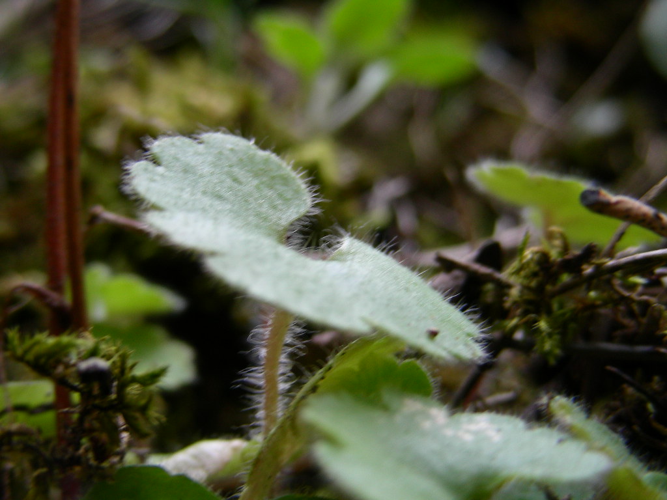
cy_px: 250
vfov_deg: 21.0
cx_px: 334
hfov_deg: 27.8
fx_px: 1349
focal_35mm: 70
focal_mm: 11.7
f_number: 3.5
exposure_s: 1/26.5
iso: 50
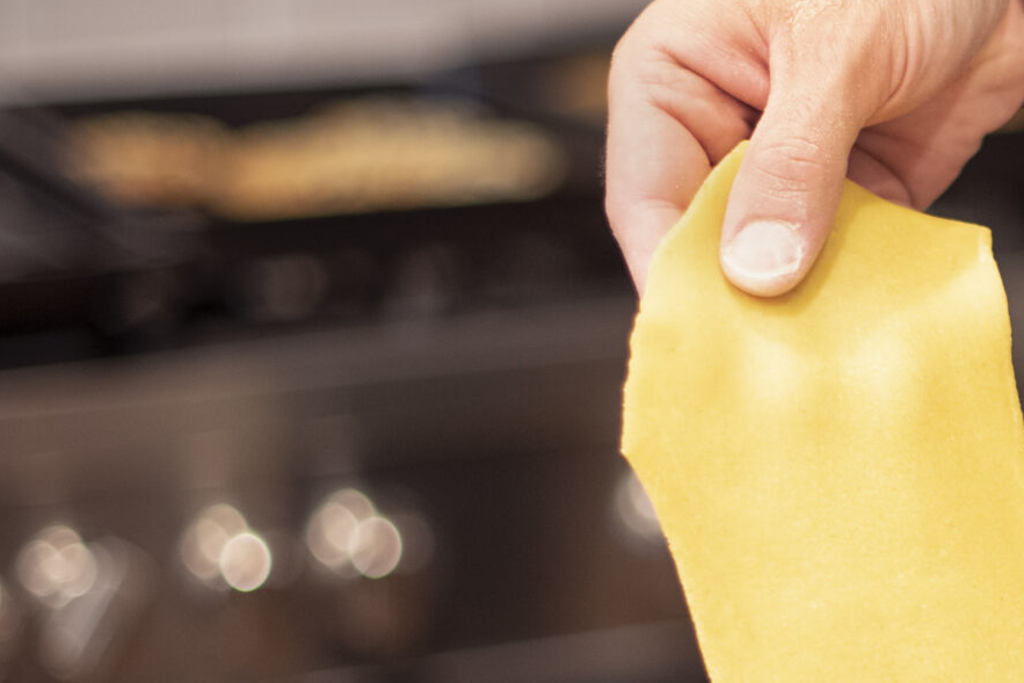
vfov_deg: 9.4
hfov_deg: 14.0
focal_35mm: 145
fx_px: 4125
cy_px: 579
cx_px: 982
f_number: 1.4
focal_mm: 50
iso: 800
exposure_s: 1/100
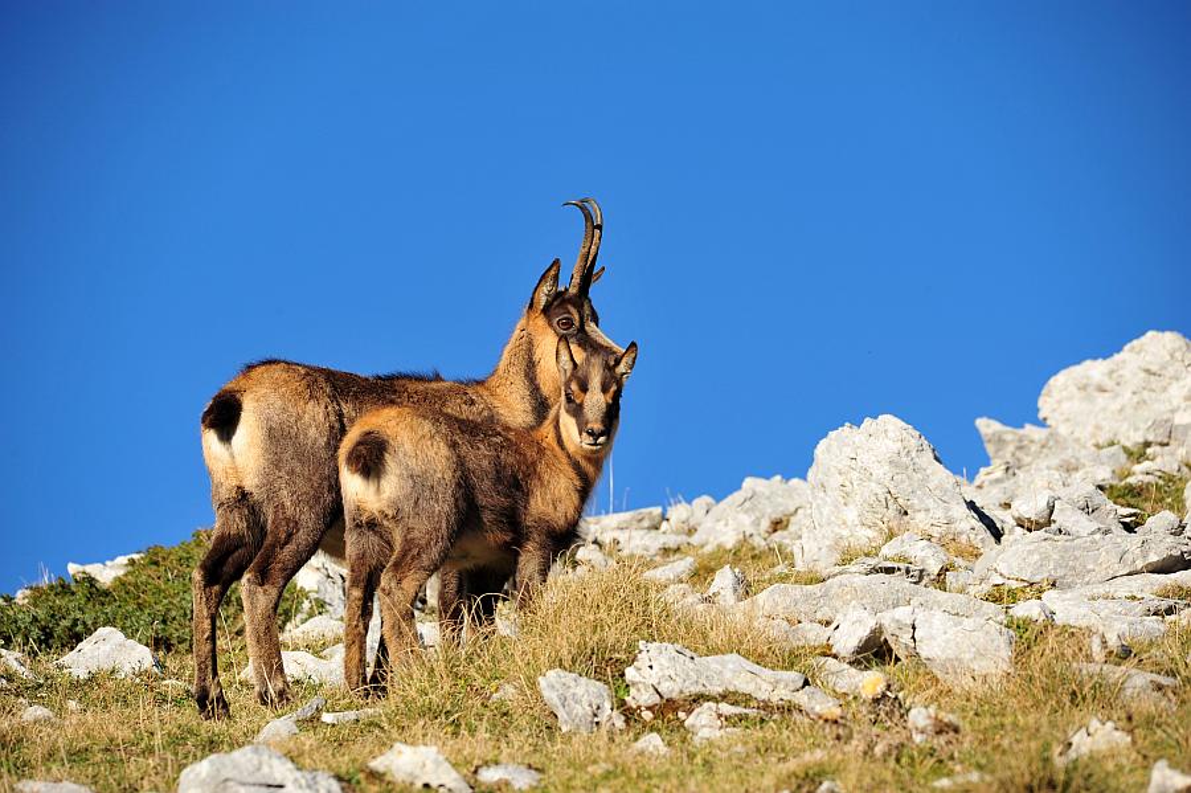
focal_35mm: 350
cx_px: 596
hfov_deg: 5.9
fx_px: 11572
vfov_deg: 3.9
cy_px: 396
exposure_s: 1/400
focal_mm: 350
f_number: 10
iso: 320
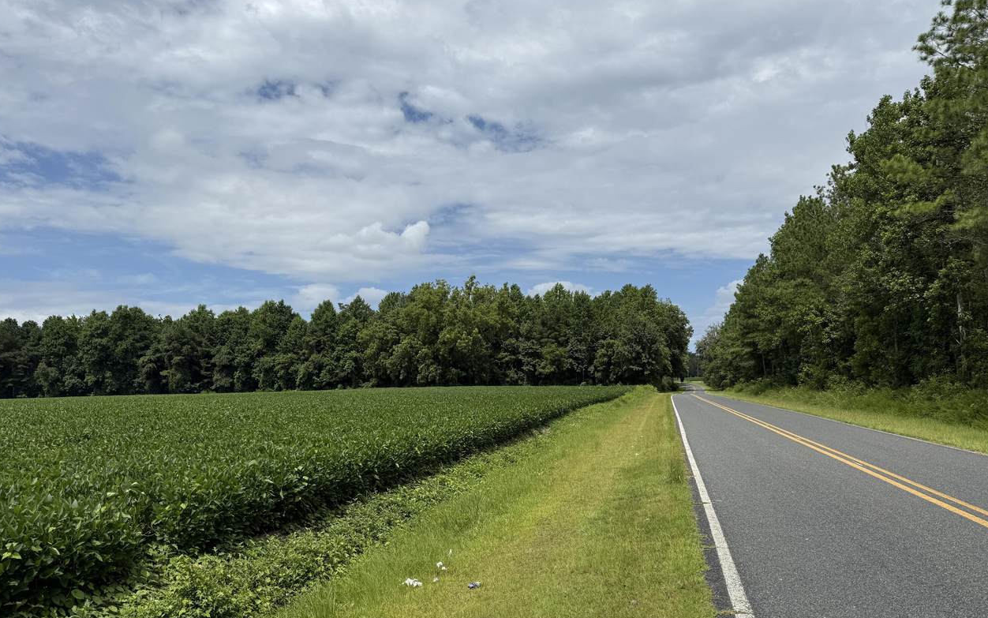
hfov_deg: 70.4
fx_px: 700
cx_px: 494
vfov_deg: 47.4
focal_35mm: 26
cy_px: 358
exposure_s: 1/8130
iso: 80
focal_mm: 6.76
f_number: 1.78
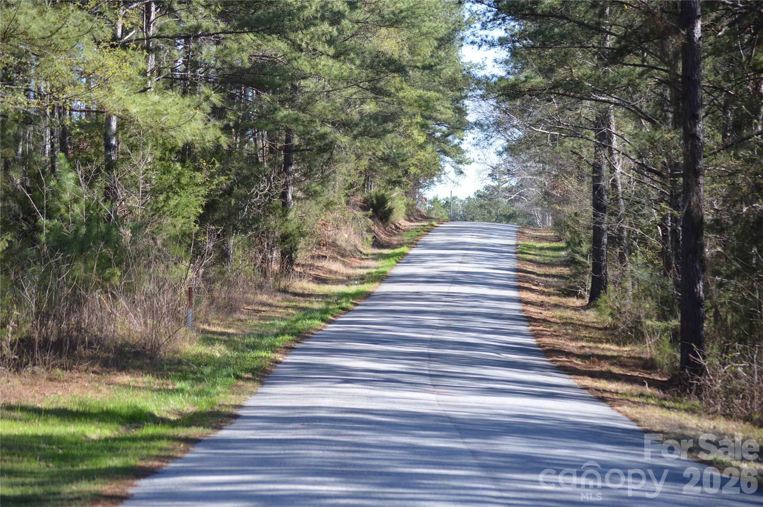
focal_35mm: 135
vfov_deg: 10.1
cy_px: 254
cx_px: 382
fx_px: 2858
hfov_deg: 15.2
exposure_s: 1/500
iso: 360
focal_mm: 90
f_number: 5.6
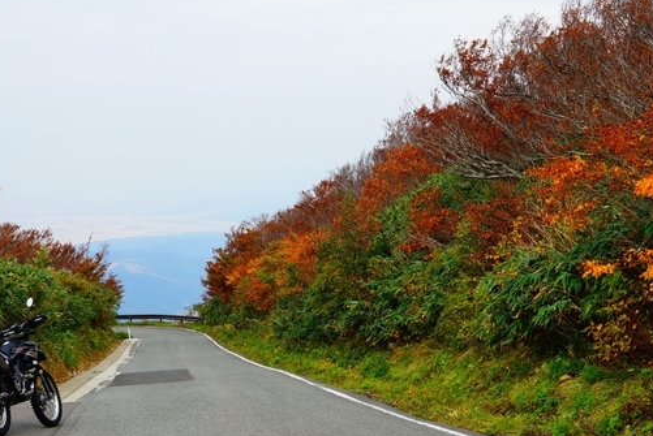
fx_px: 1216
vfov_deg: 20.3
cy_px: 173
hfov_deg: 30.0
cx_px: 365
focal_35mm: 67
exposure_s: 1/125
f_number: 9.5
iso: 100
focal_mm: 42
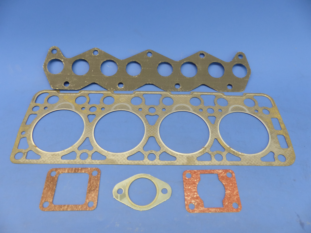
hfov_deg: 69.4
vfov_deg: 54.9
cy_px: 116
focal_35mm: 25
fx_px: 225
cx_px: 156
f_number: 2.8
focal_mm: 4.5
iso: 200
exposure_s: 1/60
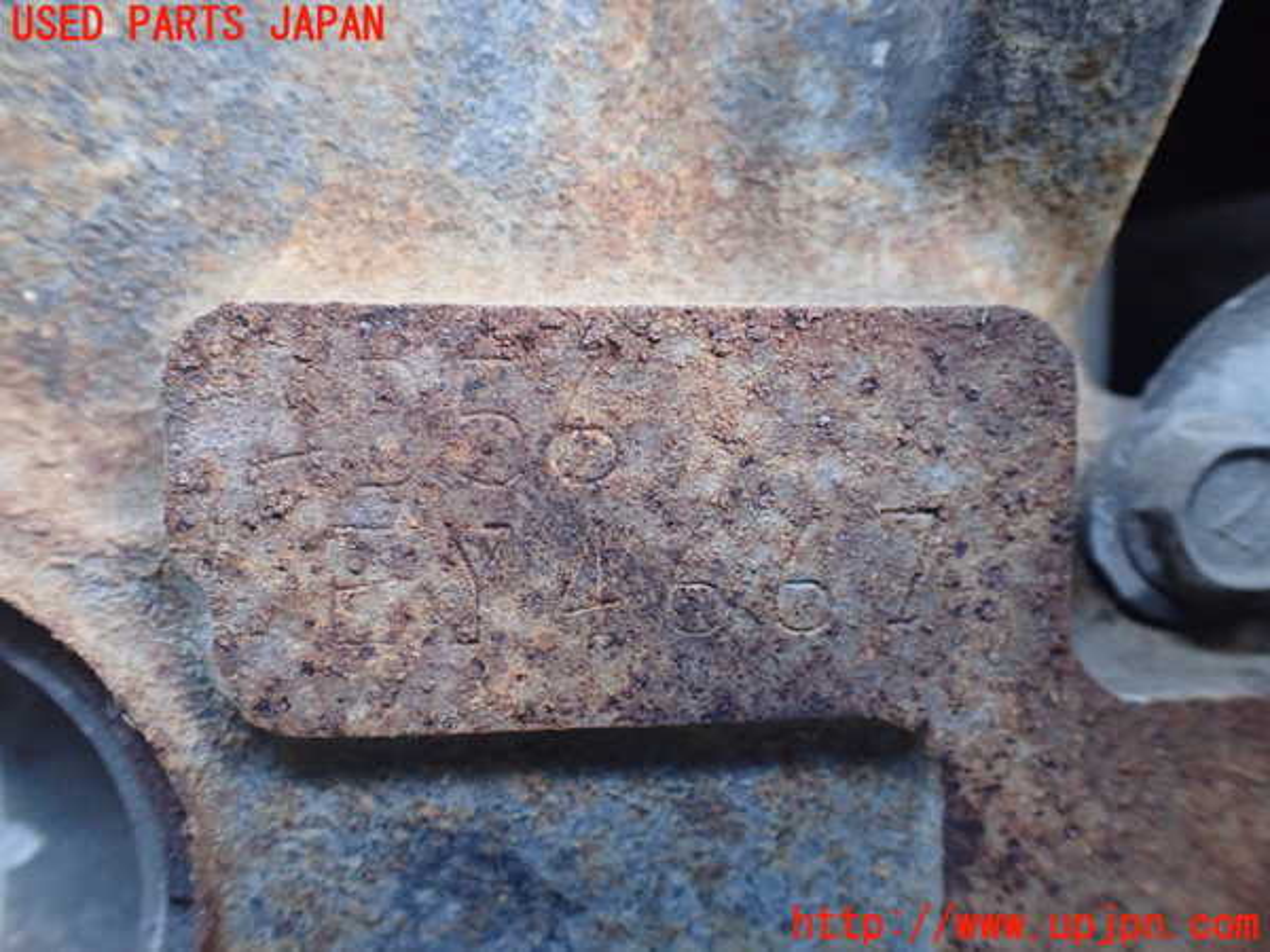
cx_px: 635
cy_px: 476
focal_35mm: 30
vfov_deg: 46.8
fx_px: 1101
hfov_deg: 60.0
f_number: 2.3
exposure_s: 1/80
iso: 800
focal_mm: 5.4
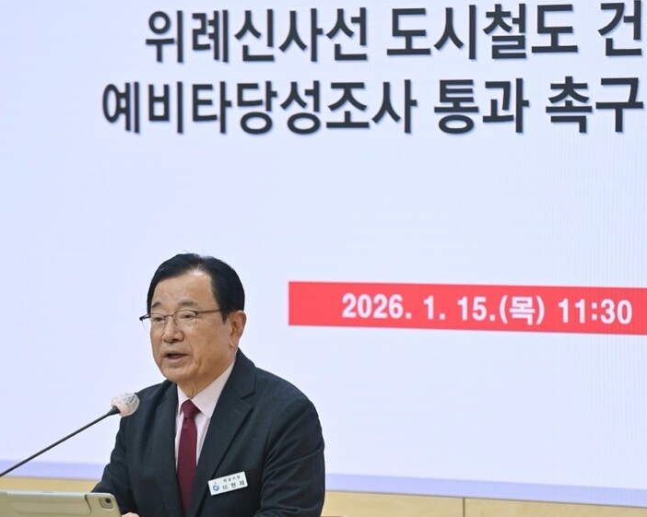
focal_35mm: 195
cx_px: 401
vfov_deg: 7.9
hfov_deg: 9.9
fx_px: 3732
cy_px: 256
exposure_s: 1/400
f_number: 2.8
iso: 800
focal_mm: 135
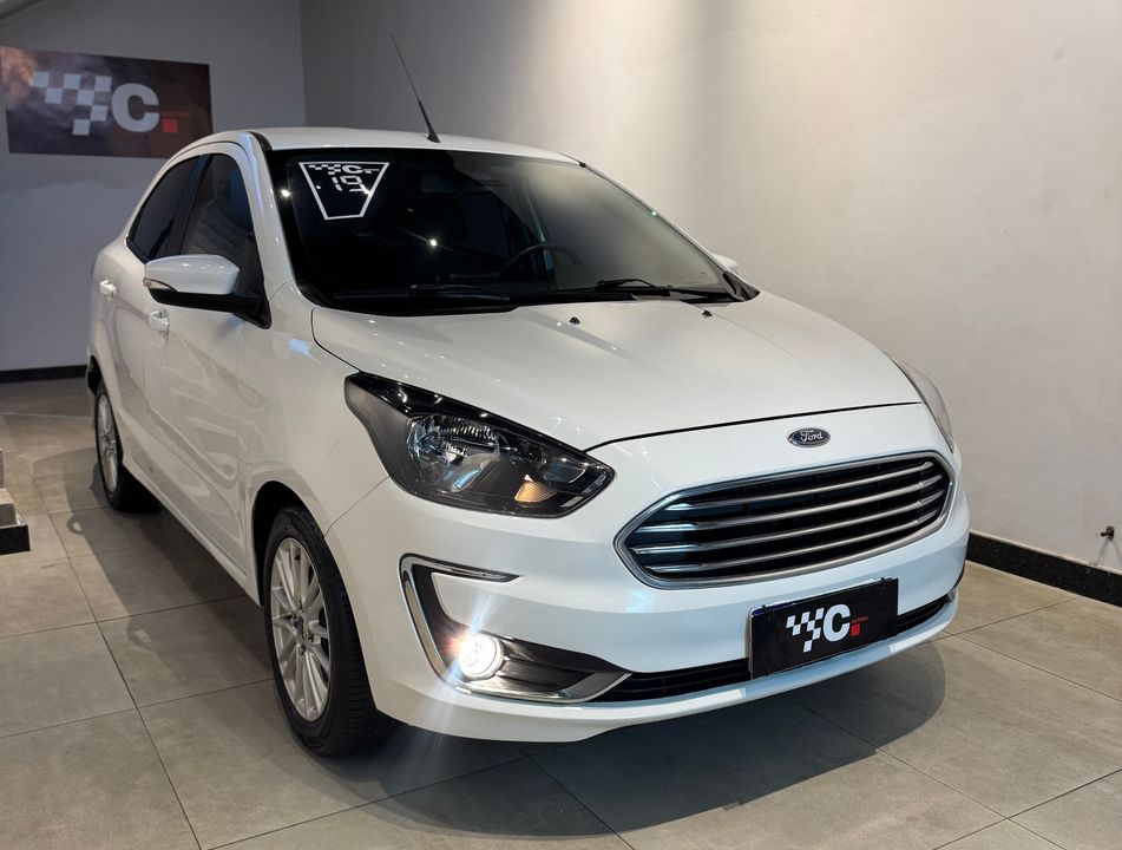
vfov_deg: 57.1
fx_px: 781
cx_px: 561
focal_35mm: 24
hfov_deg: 71.4
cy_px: 425
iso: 125
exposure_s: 1/60
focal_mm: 6.76
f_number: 1.78
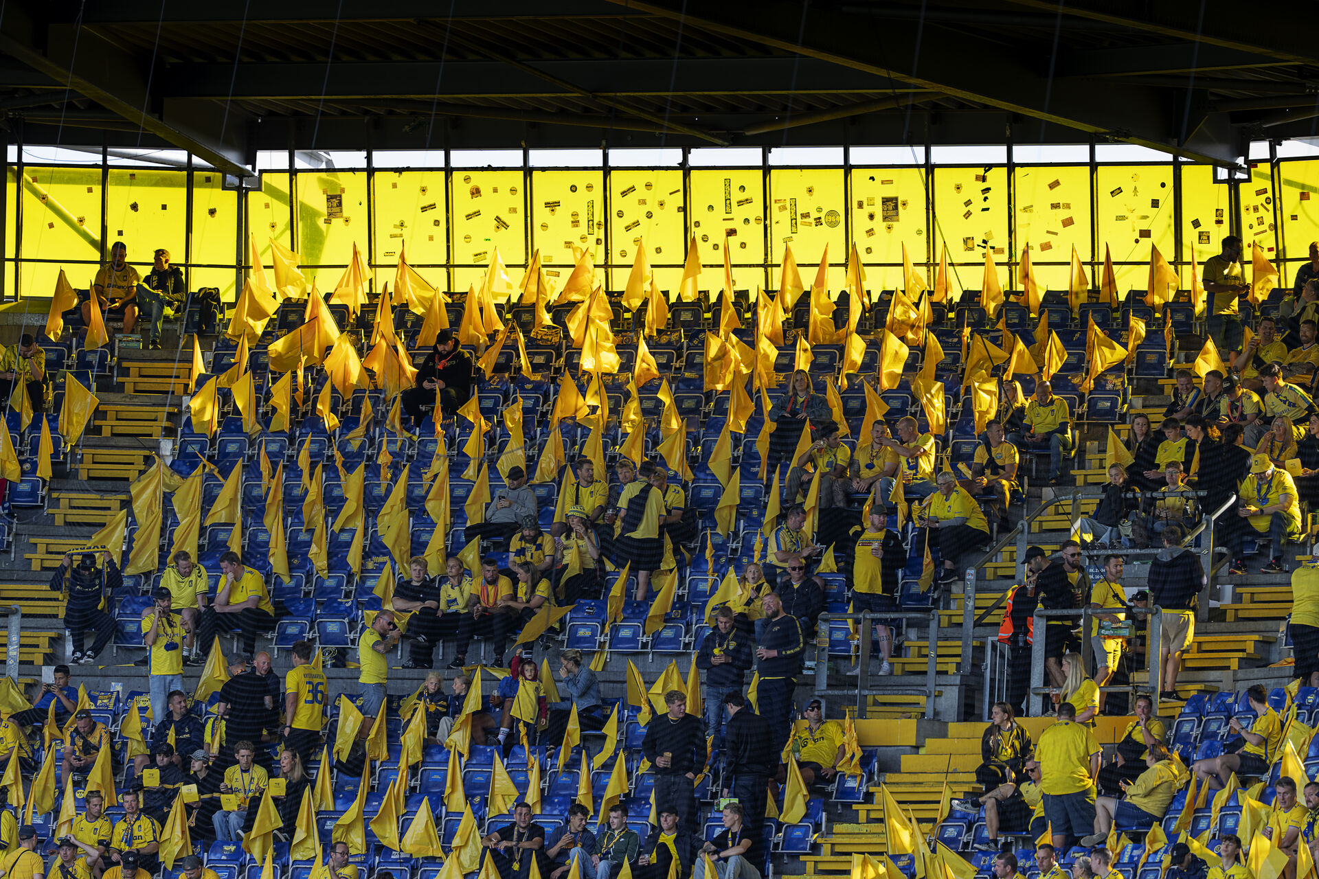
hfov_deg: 6.9
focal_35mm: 300
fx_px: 10991
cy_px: 440
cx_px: 660
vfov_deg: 4.6
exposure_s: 1/200
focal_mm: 300
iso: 100
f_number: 4
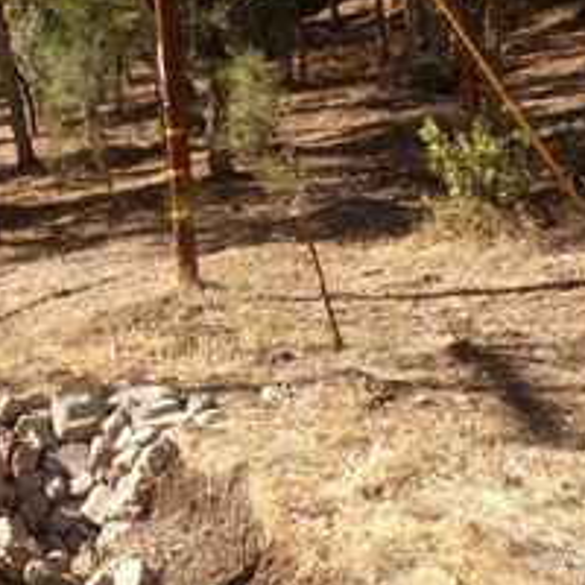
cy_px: 336
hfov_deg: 25.1
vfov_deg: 25.3
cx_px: 155
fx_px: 1300
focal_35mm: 68
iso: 100
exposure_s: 1/280
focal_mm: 4.3
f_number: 4.4
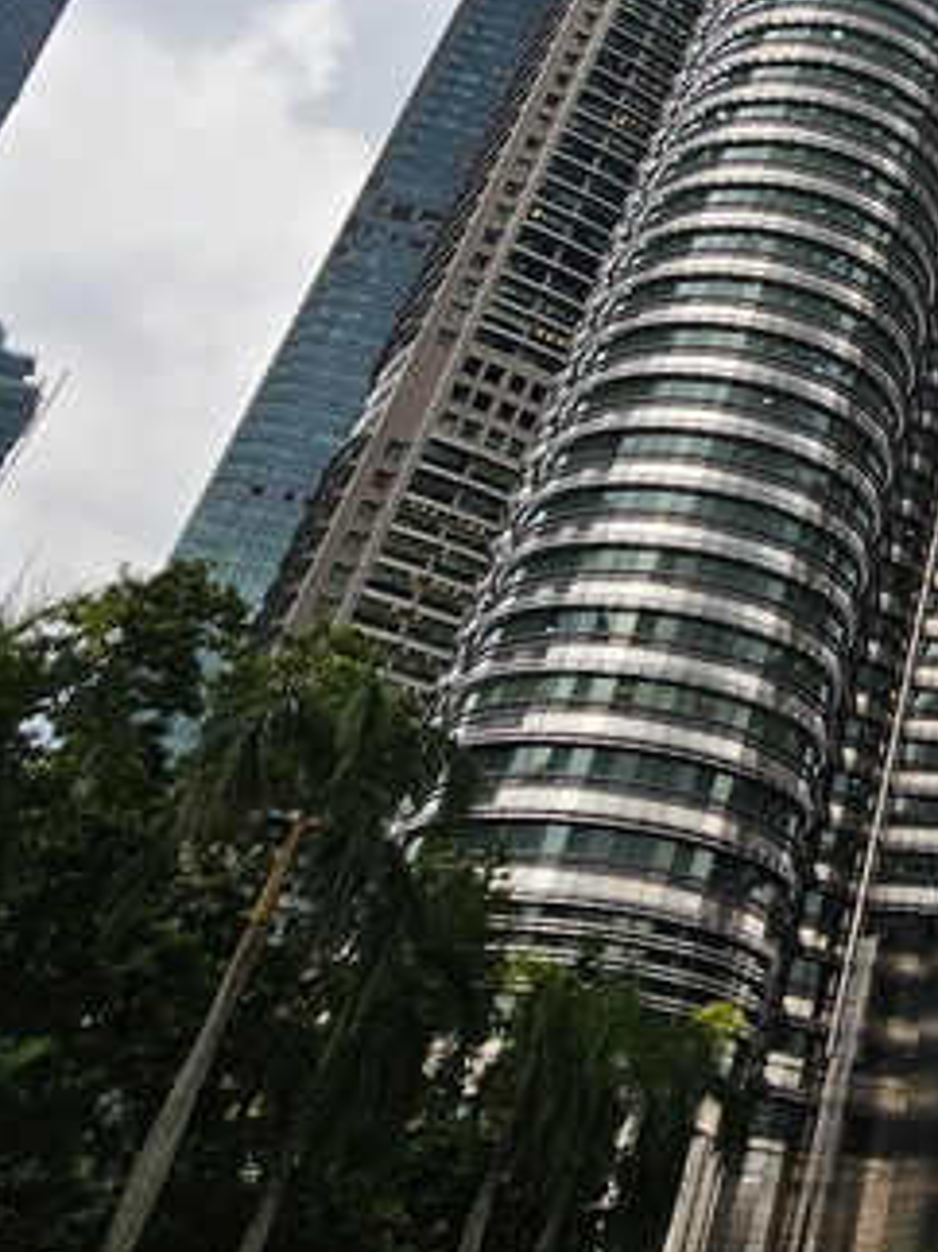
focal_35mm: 43
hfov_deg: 26.1
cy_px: -6
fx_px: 1555
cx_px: 1353
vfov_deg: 38.8
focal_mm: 2.2
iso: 50
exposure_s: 1/120
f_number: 2.2
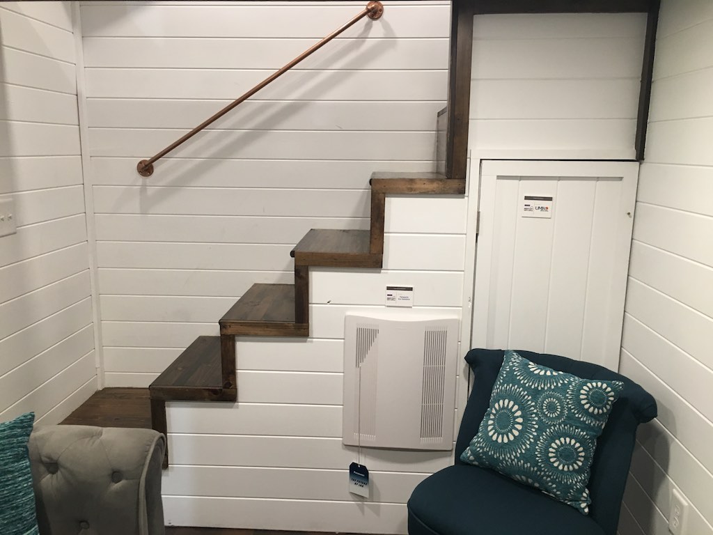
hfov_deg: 61.7
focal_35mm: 29
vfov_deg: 48.2
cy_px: 268
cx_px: 356
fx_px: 597
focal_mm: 4.15
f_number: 2.2
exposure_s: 1/30
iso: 80
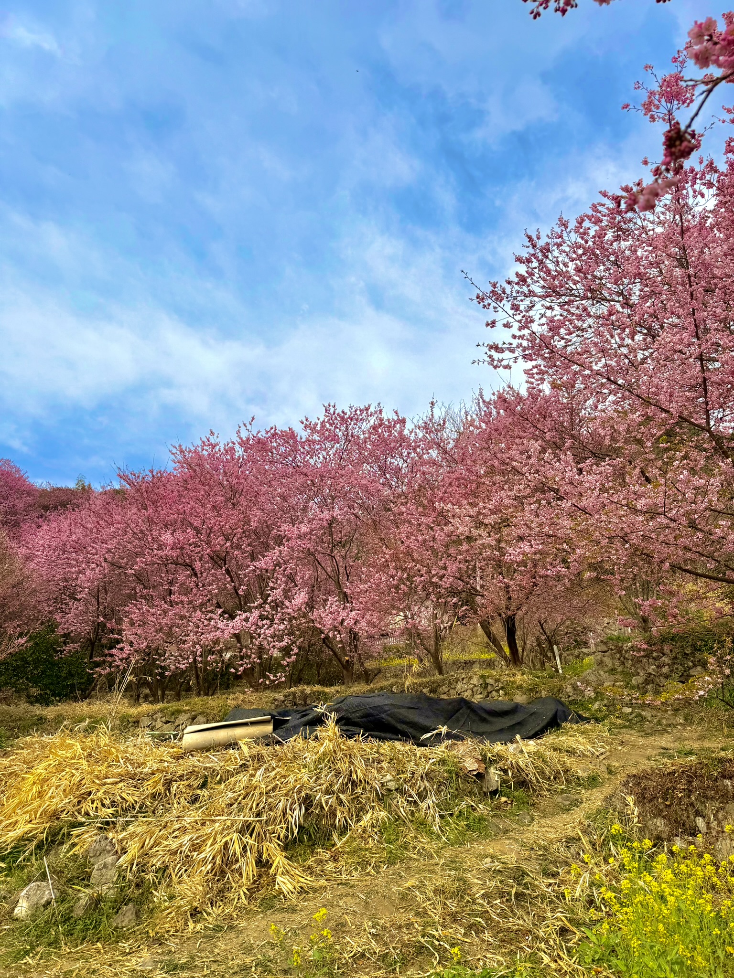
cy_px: 489
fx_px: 679
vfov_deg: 71.6
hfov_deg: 56.8
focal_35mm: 24
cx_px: 367
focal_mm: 6.76
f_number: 1.78
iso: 80
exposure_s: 1/4673
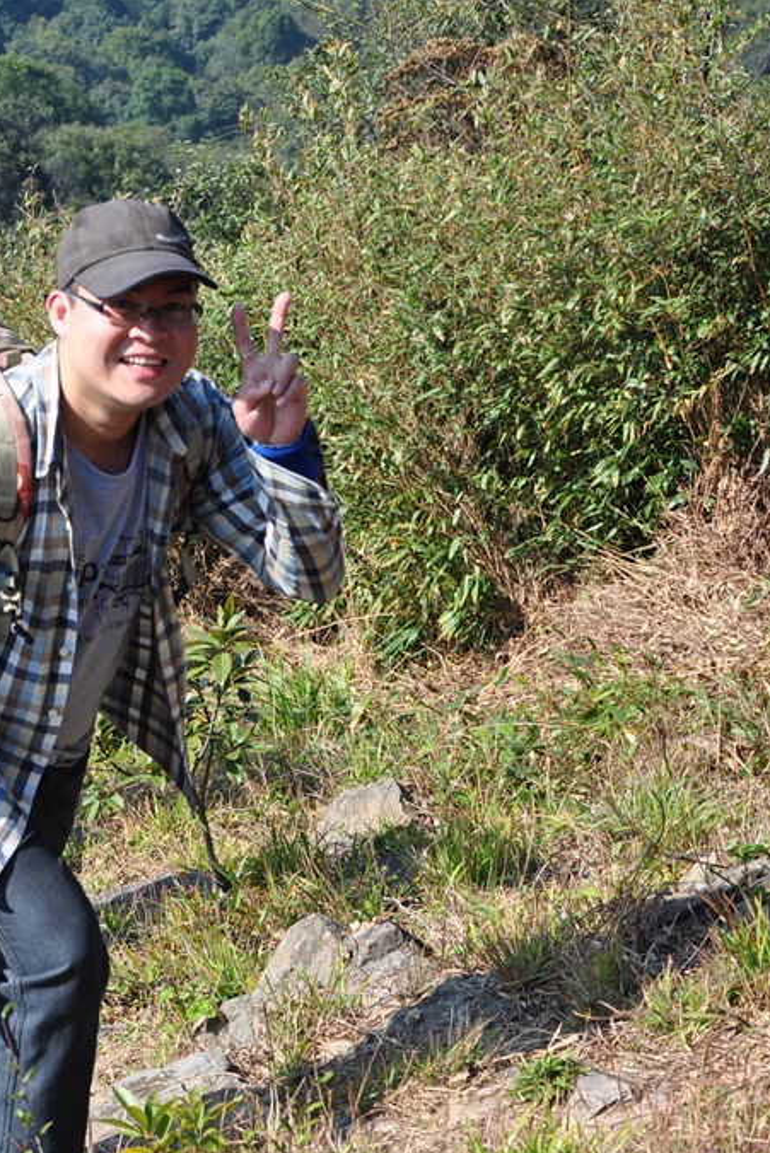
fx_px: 3784
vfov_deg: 17.3
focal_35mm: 118
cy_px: 578
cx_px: 126
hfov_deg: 11.6
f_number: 7.1
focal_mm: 52
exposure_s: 1/320
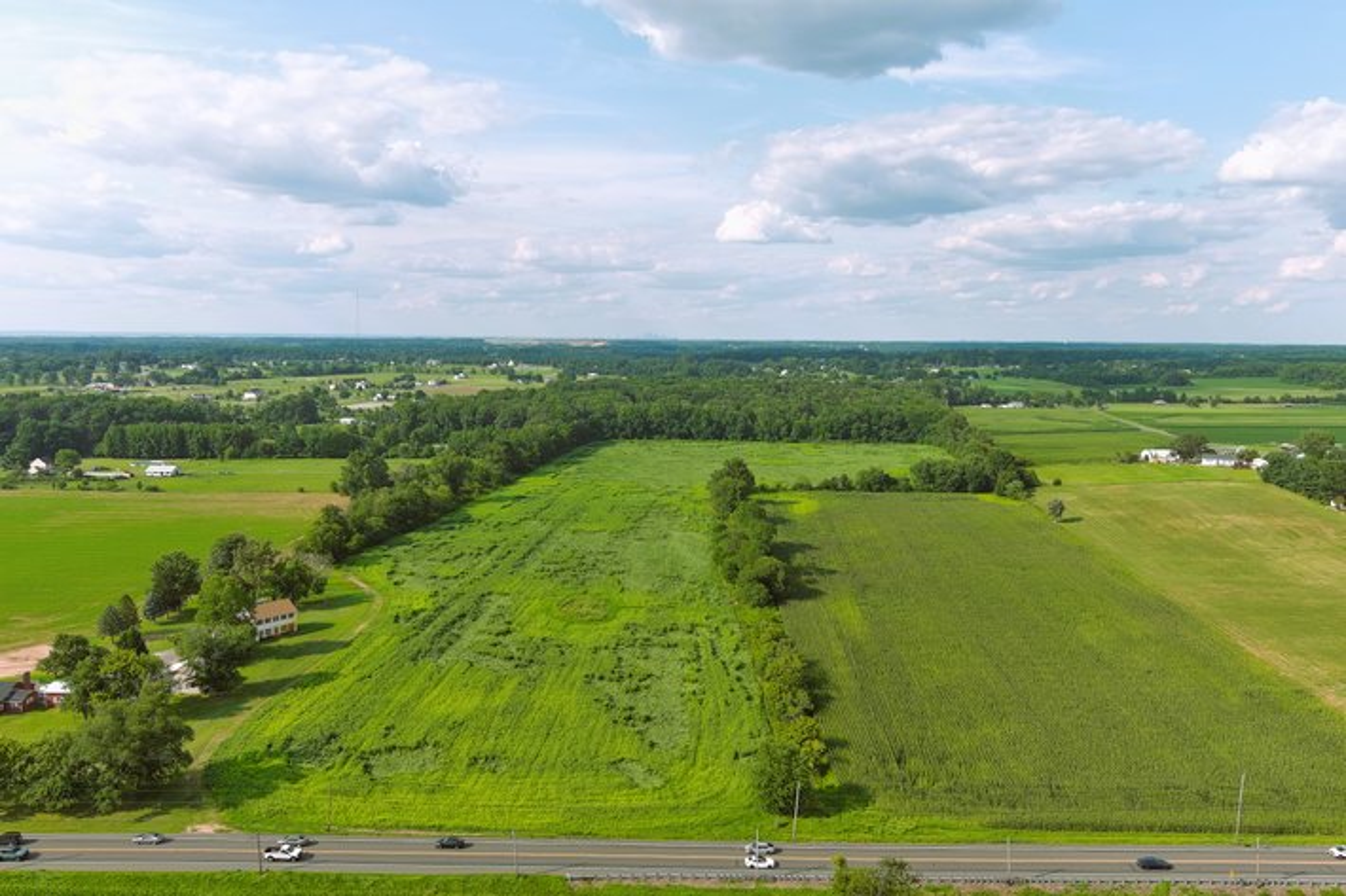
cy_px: 448
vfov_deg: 44.9
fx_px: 1084
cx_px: 673
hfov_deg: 63.7
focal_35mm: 29
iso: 100
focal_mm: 10.57
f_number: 2.8
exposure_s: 1/1000
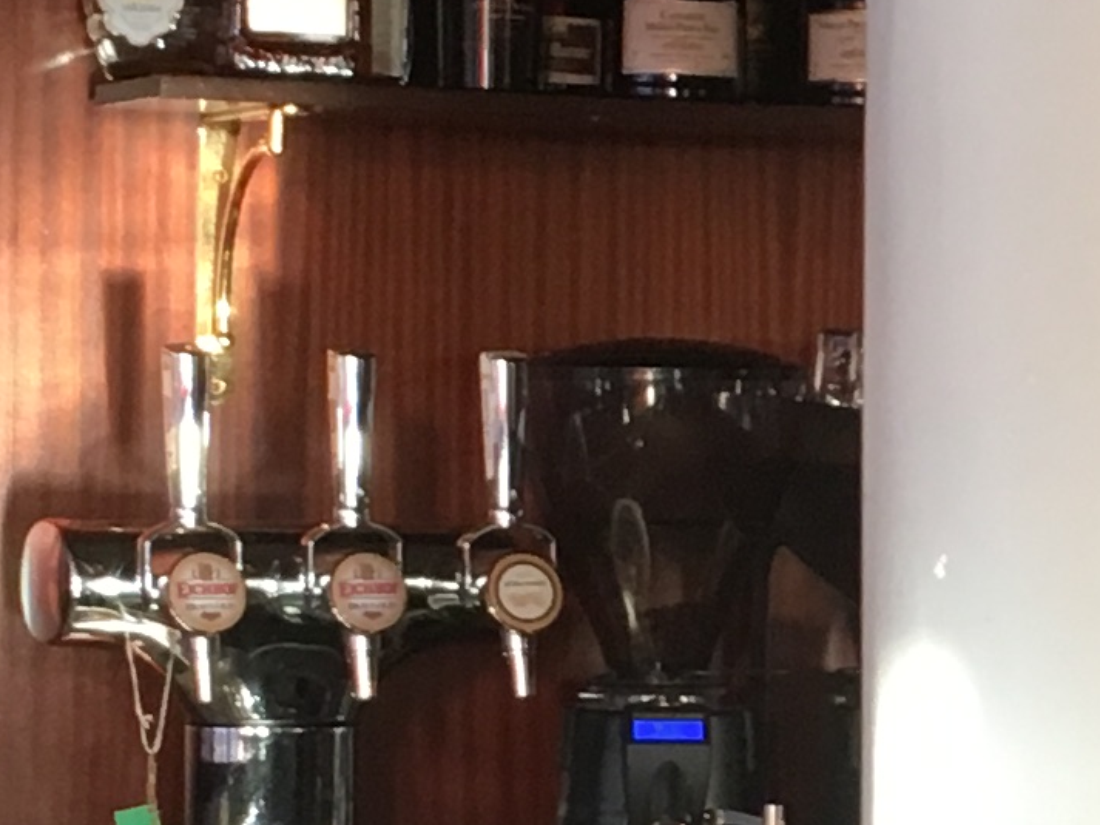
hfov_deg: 11.8
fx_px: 5212
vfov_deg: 9.0
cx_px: 1242
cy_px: 534
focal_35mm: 164
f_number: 2.2
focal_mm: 4.15
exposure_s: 1/33
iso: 64
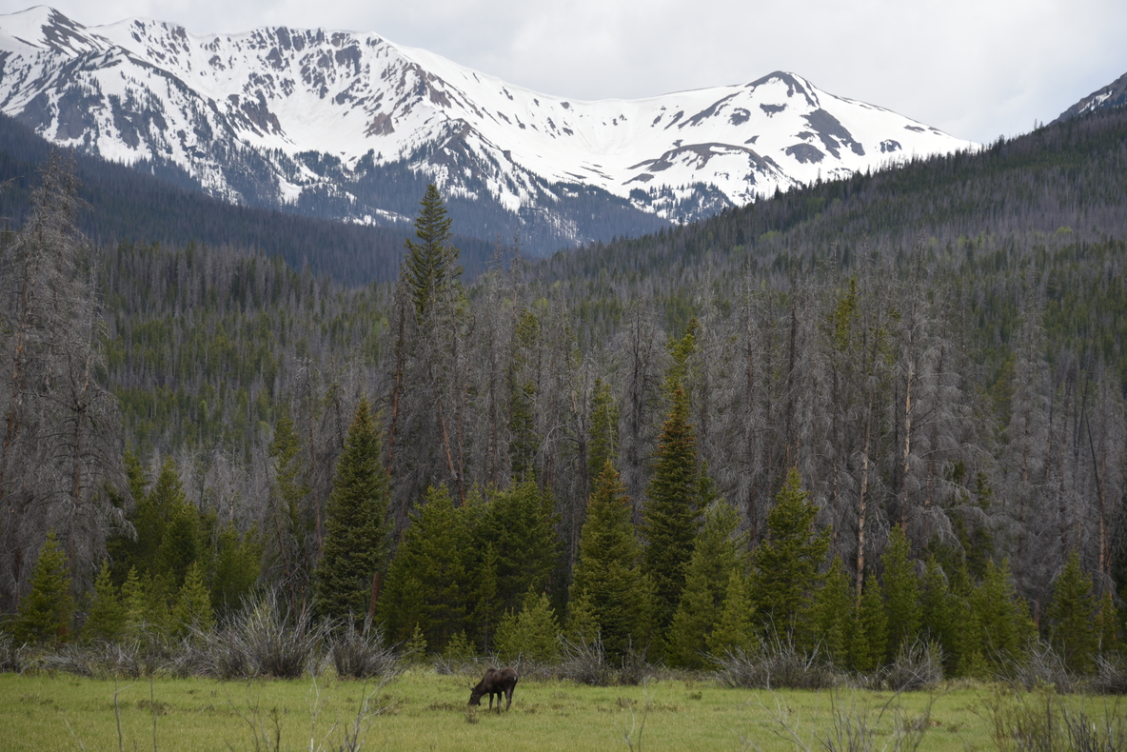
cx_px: 557
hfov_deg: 14.1
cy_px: 355
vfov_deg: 9.4
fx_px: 4571
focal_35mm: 146
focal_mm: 135
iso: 110
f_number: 5.6
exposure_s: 1/320
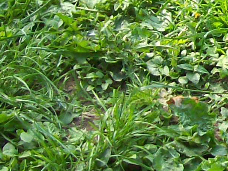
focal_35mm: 169
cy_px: -41
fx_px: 1113
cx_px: 388
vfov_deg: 8.7
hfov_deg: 11.0
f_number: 2.7
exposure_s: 1/150
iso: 80
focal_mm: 6
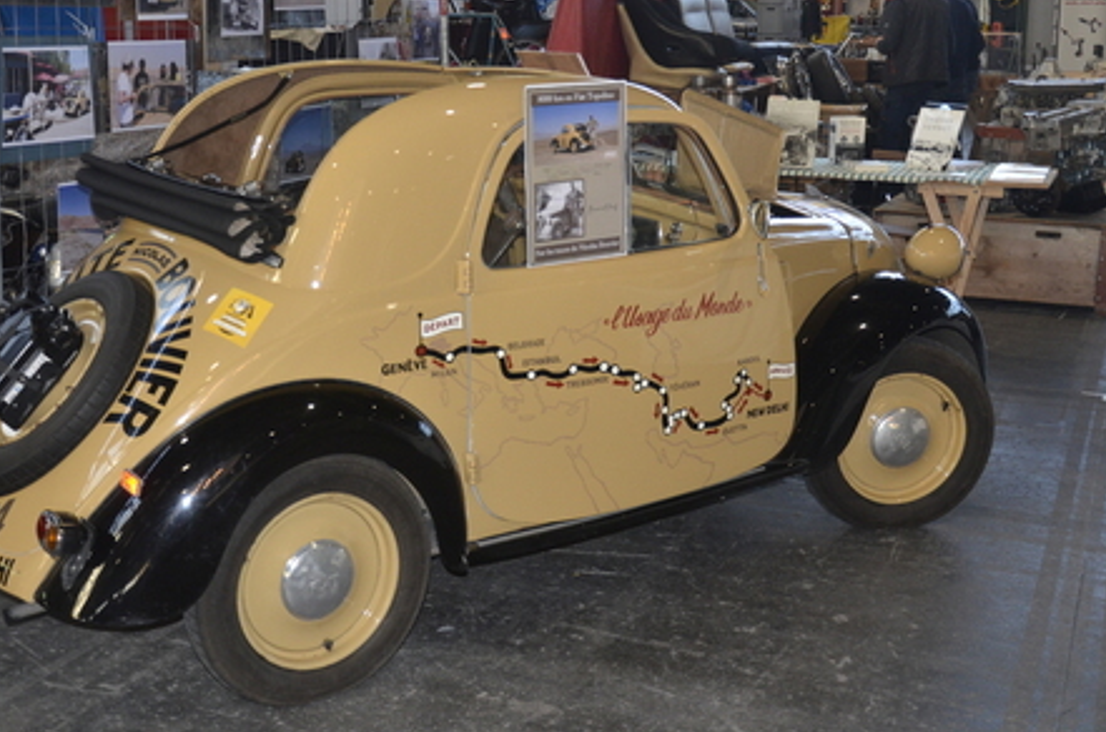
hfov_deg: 40.3
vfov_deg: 27.4
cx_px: 482
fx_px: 1502
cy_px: 301
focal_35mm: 49
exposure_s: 1/60
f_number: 3.8
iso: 800
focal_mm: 24
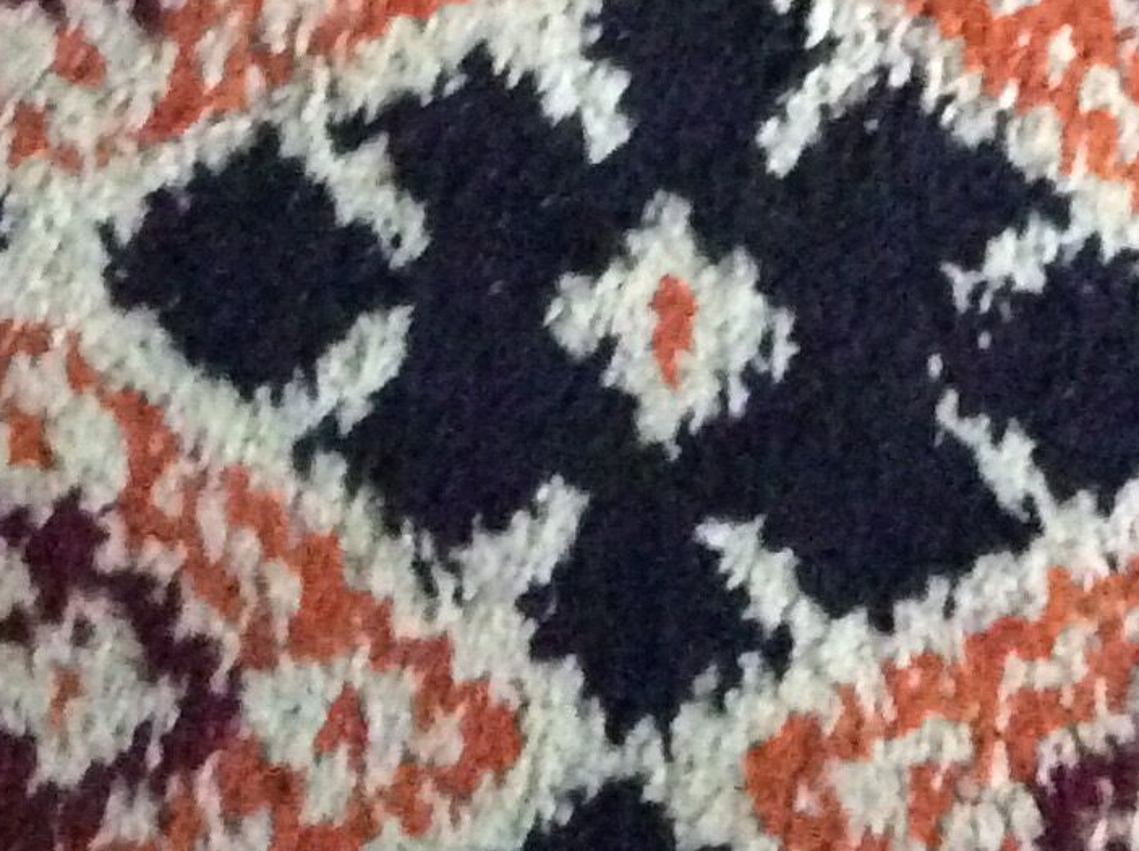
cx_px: 760
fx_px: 3877
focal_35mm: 118
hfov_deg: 16.7
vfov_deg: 11.7
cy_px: -616
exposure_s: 1/17
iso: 800
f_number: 2.4
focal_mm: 3.3
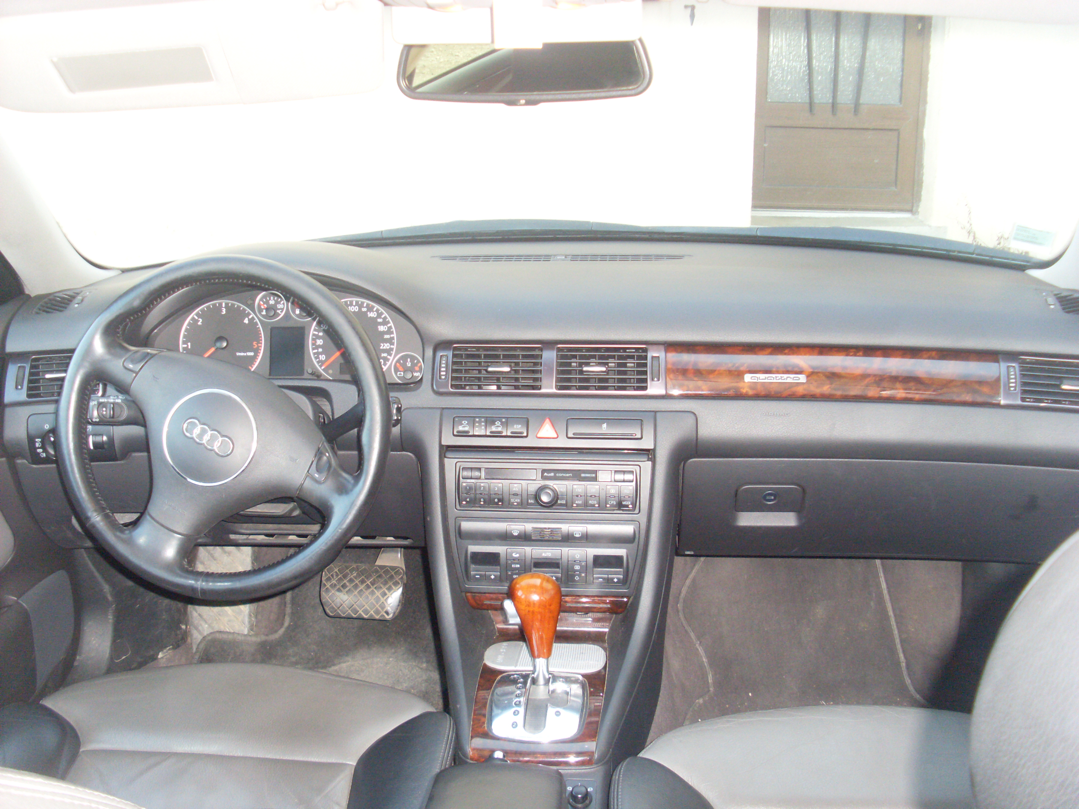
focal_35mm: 38
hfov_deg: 49.0
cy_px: 404
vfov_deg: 37.7
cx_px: 540
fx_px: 1184
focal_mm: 6.3
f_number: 3
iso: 200
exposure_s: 1/45
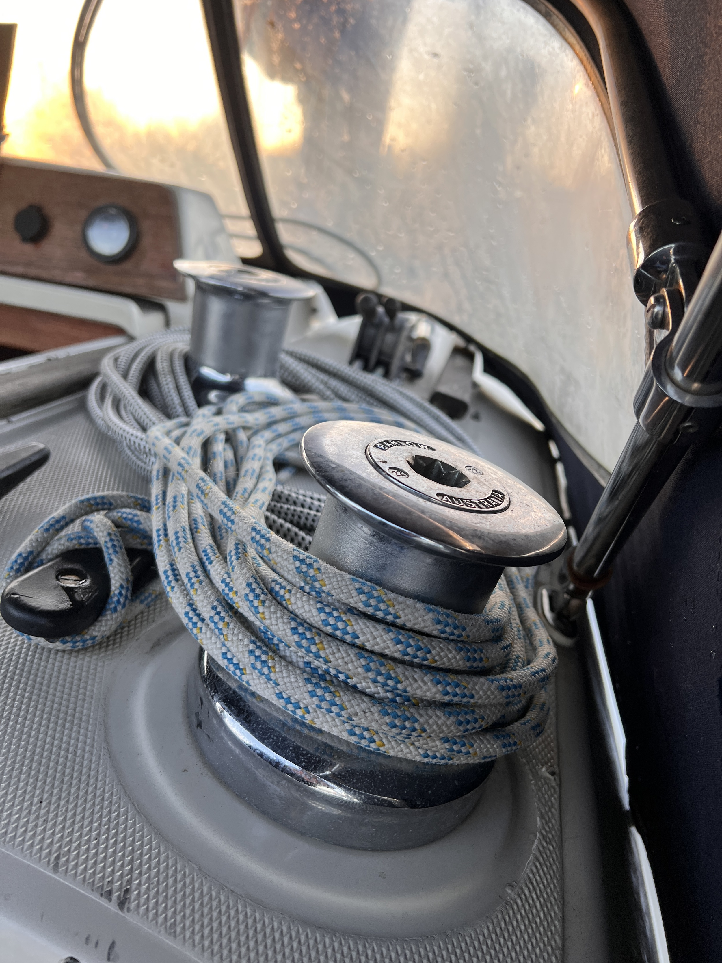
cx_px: 361
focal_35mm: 26
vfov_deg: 67.3
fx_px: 723
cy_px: 482
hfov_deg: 53.1
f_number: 1.5
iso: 32
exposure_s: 1/121
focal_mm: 5.7
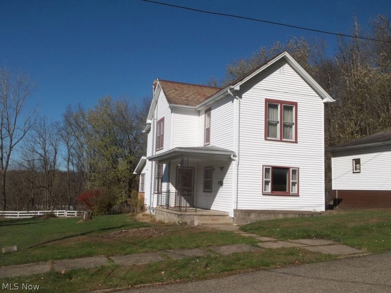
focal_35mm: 33
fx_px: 373
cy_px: 146
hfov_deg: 55.4
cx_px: 196
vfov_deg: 42.9
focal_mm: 5.9
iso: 80
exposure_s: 1/500
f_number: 8
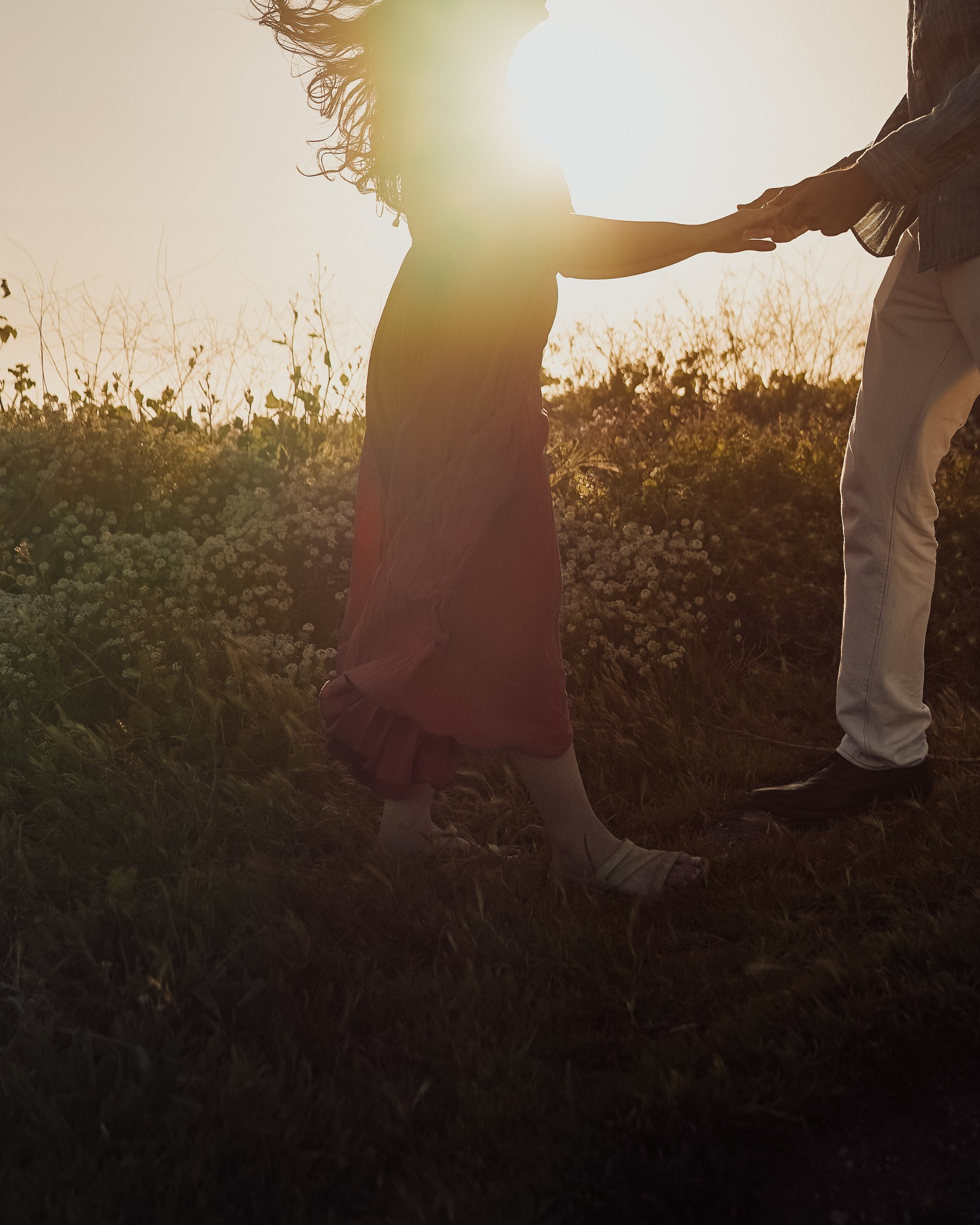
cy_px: 221
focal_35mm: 56
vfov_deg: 32.5
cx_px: 676
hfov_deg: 26.9
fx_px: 2030
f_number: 2.2
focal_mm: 35
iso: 125
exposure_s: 1/8000
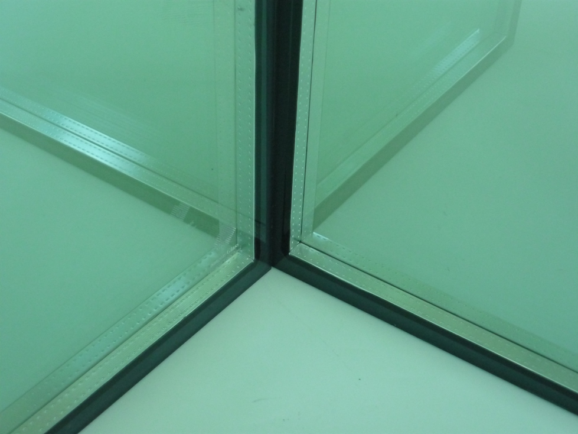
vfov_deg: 28.6
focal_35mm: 51
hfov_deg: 37.5
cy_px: 217
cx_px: 289
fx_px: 851
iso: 400
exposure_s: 1/40
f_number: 3.2
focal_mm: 8.4
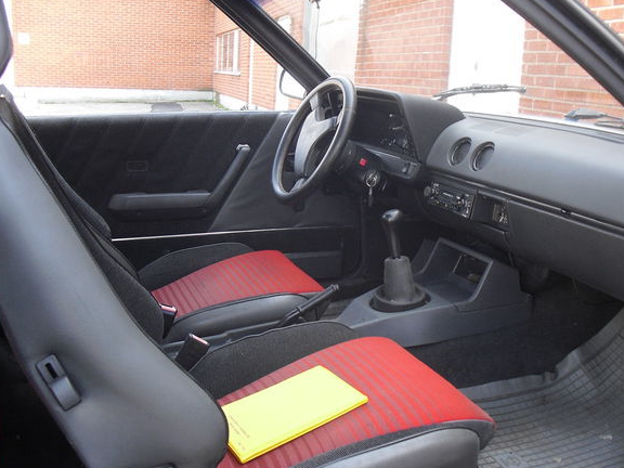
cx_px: 336
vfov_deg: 35.9
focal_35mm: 40
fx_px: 721
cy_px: 249
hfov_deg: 46.8
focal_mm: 6.3
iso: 200
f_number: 3.1
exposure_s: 1/125
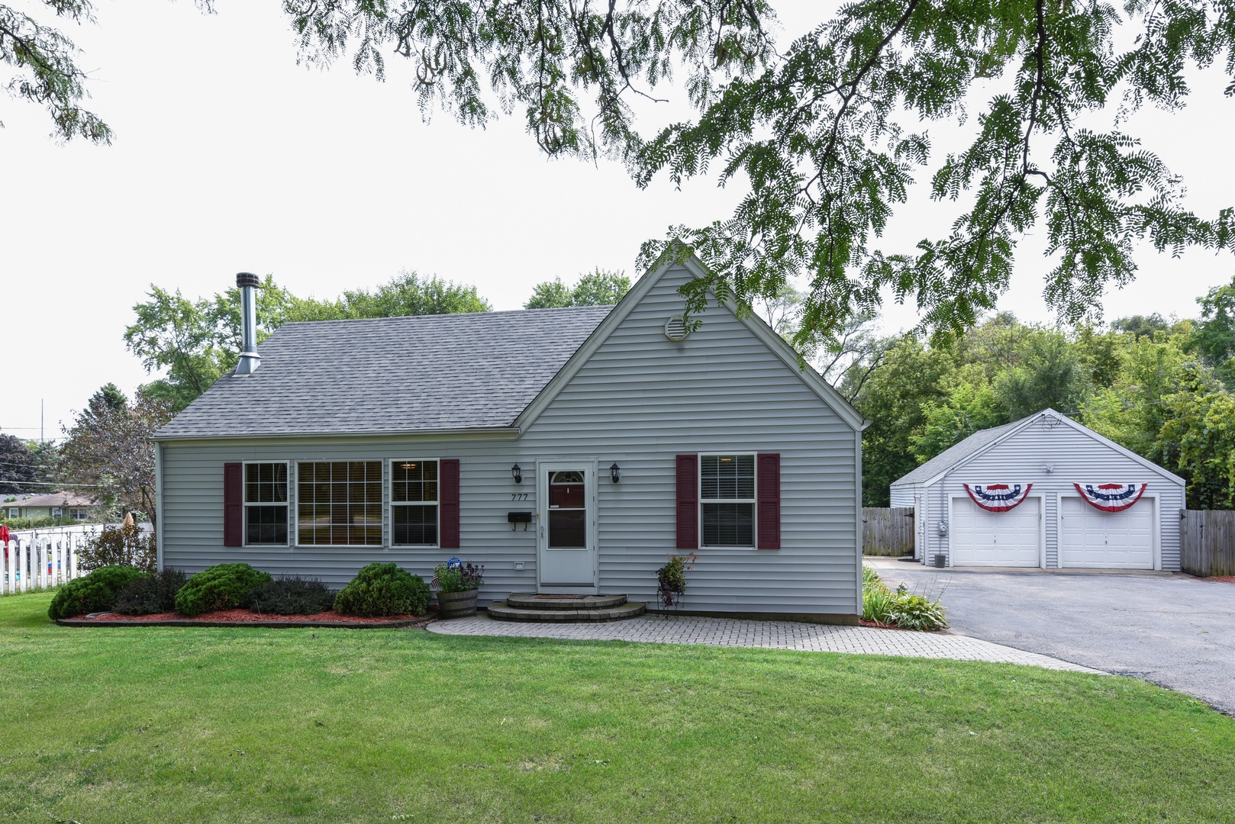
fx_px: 755
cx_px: 618
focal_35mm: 22
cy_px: 412
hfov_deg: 78.6
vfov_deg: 57.3
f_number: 11
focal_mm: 22
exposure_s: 1/60
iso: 200
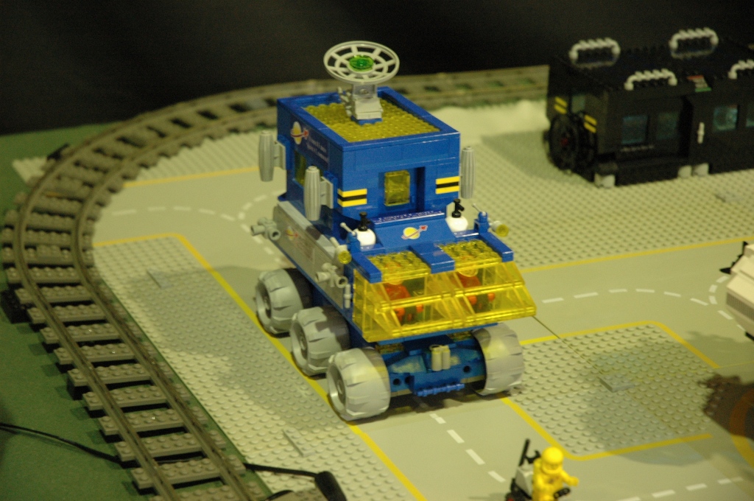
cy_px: 250
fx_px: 2196
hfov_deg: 19.5
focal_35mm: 105
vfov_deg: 13.0
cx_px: 377
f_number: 5
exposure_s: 1/13
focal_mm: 70
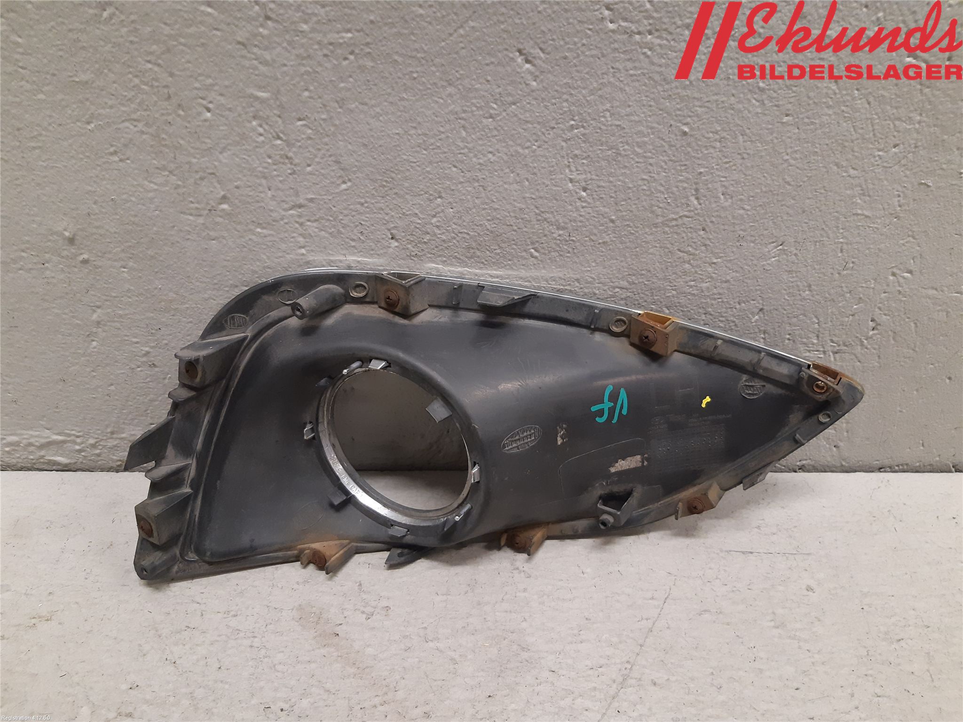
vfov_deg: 53.1
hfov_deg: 67.3
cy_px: 361
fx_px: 723
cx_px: 482
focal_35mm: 26
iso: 200
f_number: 1.7
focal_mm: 3.93
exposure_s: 1/50
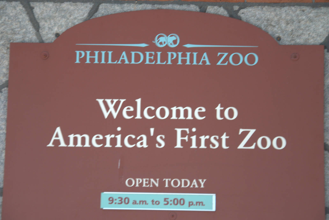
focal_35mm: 147
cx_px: 164
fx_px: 1345
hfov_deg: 13.9
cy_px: 110
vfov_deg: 9.4
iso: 220
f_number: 5.6
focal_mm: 98
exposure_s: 1/125
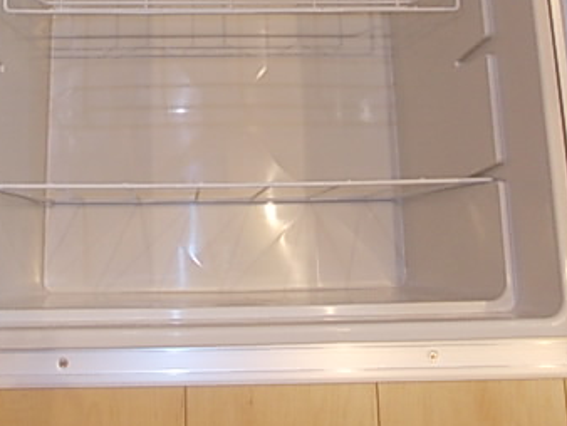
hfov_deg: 36.0
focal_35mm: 53
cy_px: 45
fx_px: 869
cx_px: 216
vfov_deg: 26.7
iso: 200
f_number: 2.7
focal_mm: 4
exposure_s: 1/25
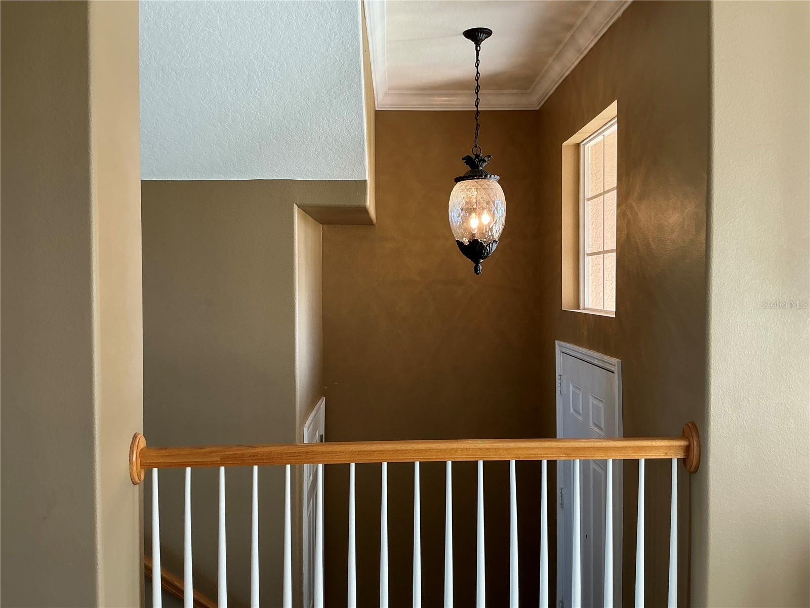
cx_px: 405
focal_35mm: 28
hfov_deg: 63.4
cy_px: 304
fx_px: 655
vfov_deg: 49.7
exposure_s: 1/60
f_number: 1.8
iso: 50
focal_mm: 3
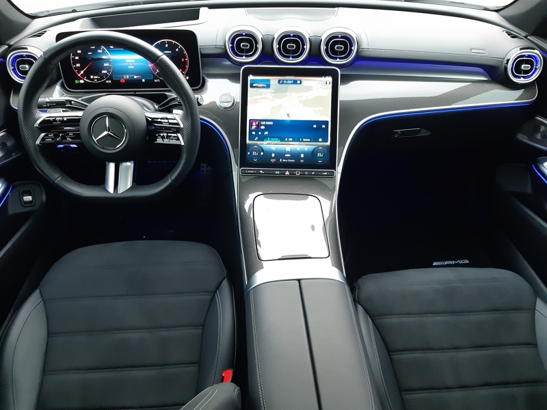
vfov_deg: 53.1
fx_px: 411
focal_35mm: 26
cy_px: 205
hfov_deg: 67.3
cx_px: 274
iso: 320
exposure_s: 1/25
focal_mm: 3.92
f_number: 1.7
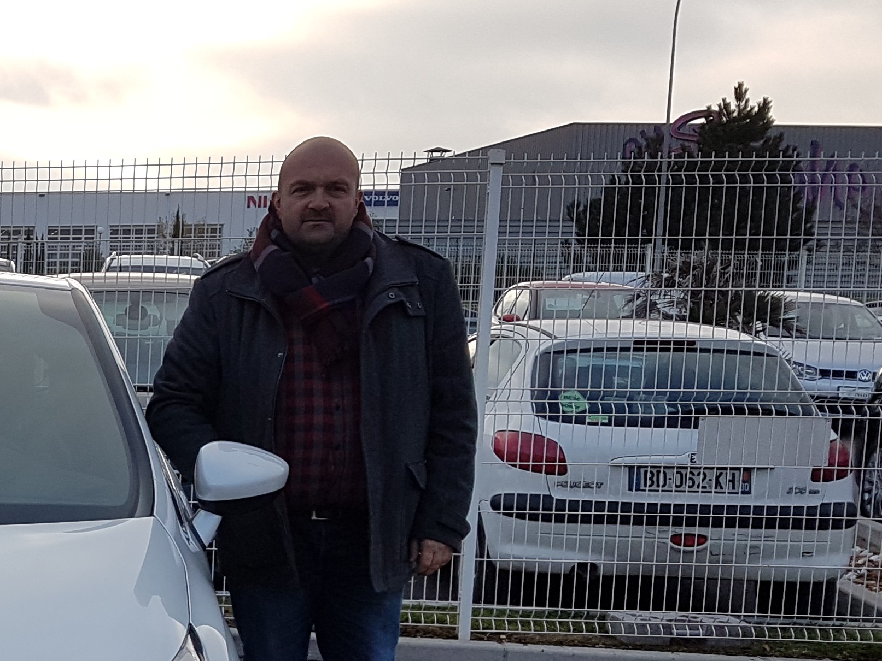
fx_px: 1656
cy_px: 583
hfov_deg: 26.8
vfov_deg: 22.1
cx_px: -149
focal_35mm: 65
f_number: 1.7
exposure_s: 1/1056
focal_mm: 4.2
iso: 40
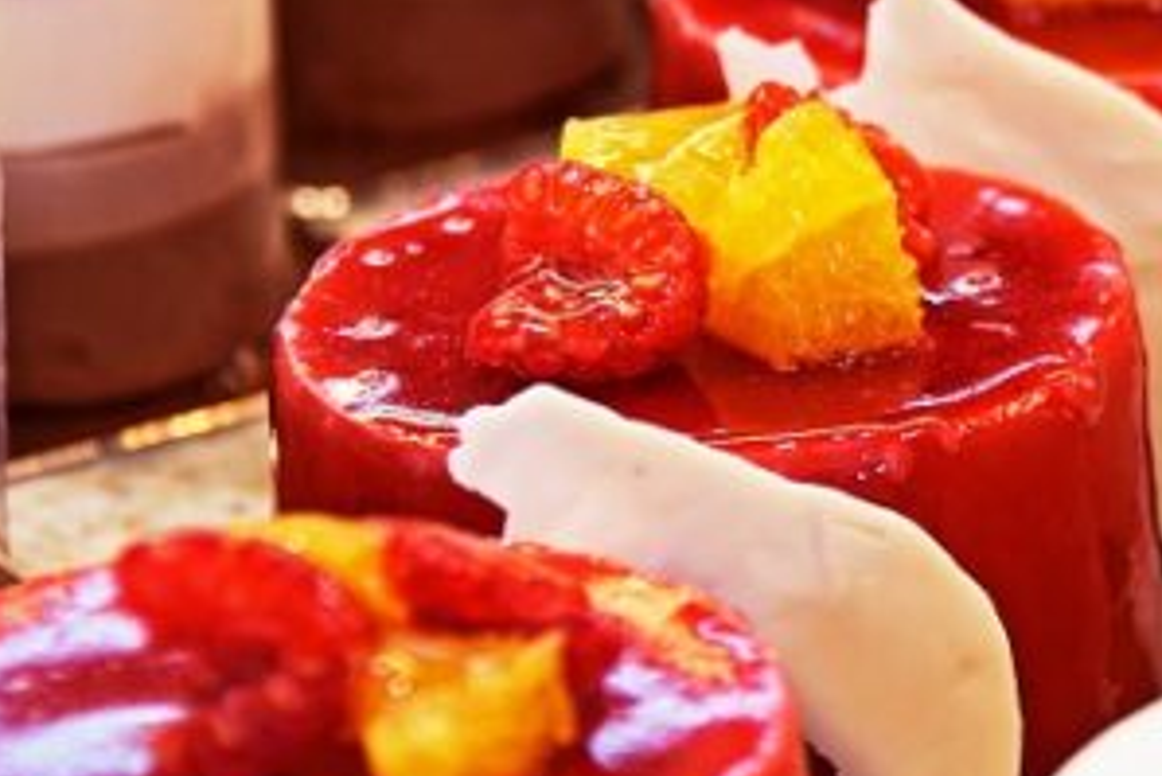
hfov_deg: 6.9
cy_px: 211
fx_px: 9591
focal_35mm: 297
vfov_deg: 4.6
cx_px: 1322
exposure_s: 1/100
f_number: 5
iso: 200
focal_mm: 82
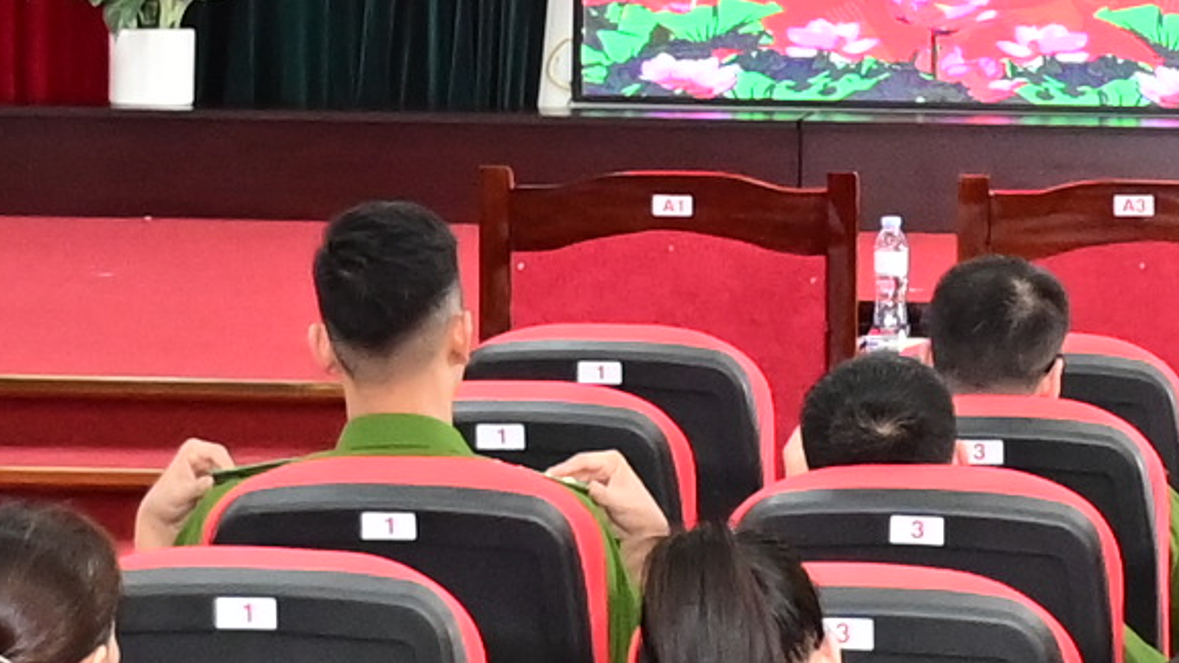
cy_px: -286
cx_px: 991
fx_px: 6534
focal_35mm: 209
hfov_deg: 10.3
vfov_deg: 5.8
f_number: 4.5
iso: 2500
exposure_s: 1/200
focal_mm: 26
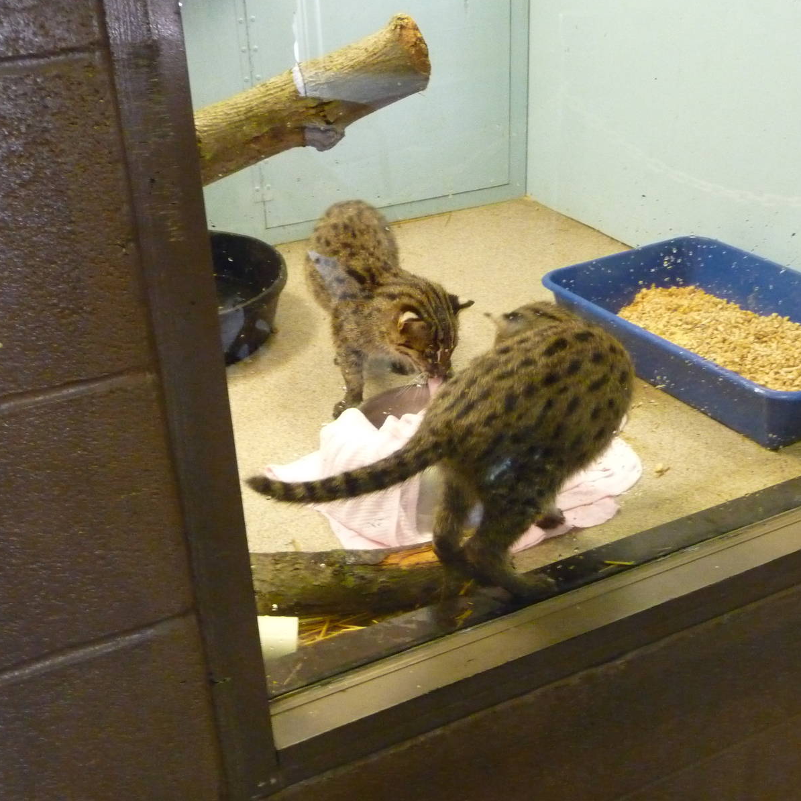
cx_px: 421
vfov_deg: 37.6
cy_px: 399
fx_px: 1178
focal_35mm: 45
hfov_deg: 37.5
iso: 800
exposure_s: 1/13
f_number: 3.8
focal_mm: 6.3
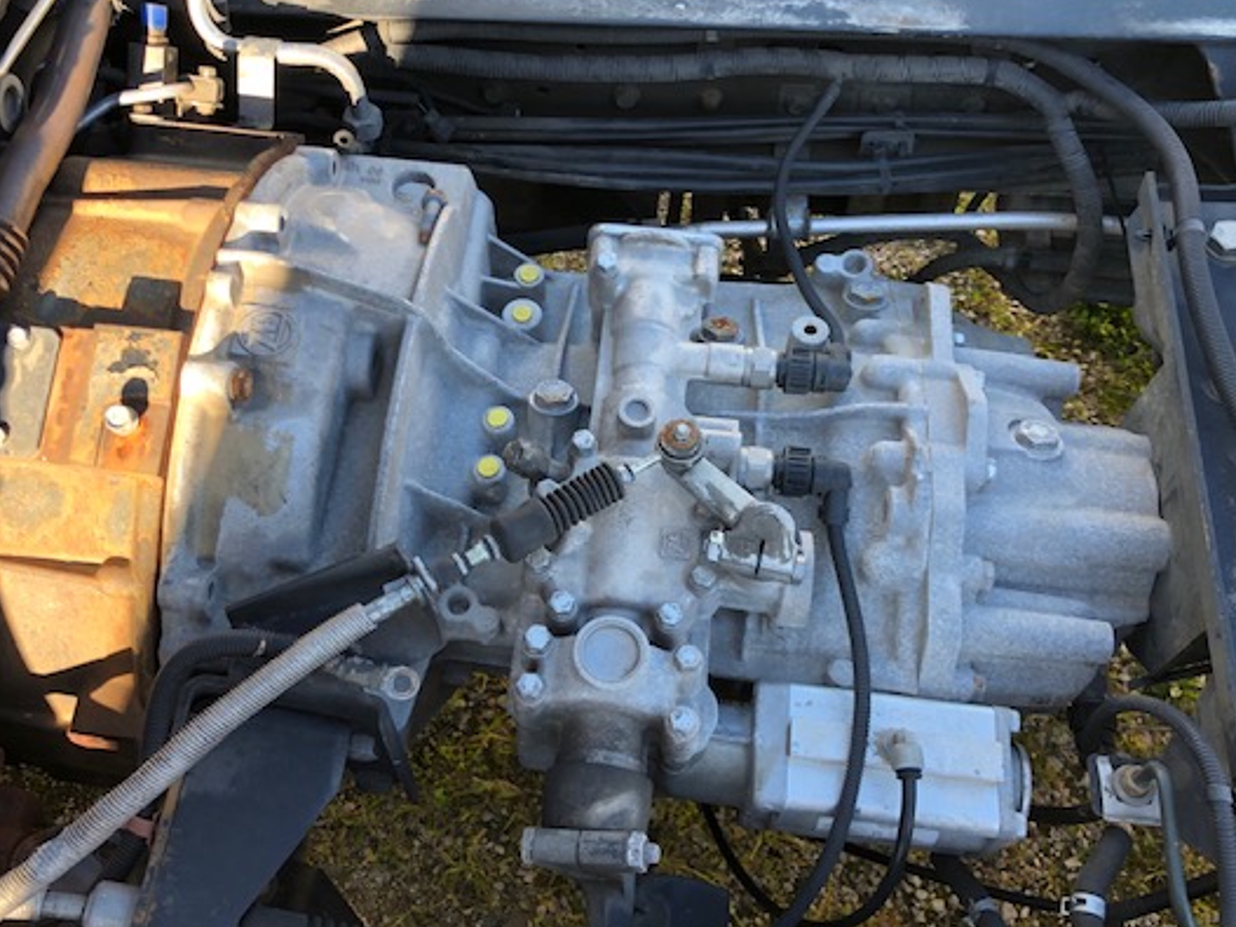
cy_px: 453
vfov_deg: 41.8
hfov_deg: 53.9
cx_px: 561
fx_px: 1214
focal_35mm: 34
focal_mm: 4
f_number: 1.8
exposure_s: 1/120
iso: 25
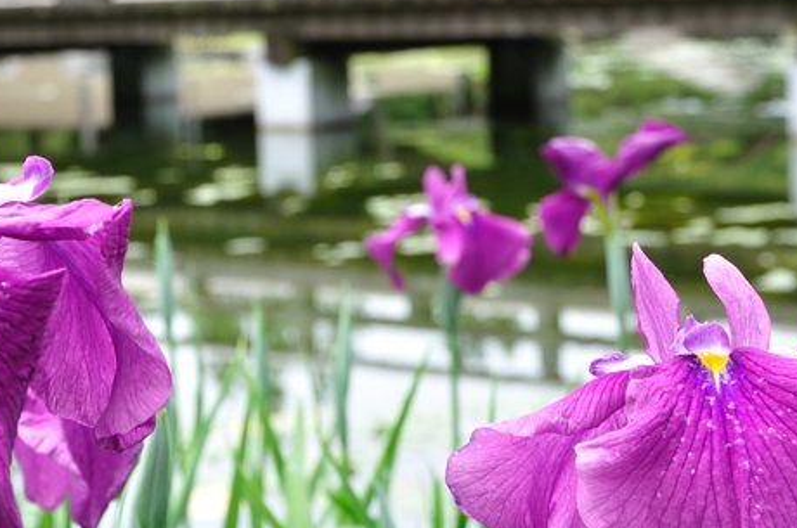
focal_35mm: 127
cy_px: 147
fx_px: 2807
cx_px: 307
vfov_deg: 10.7
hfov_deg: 16.1
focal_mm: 38
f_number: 8
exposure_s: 1/250
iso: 200
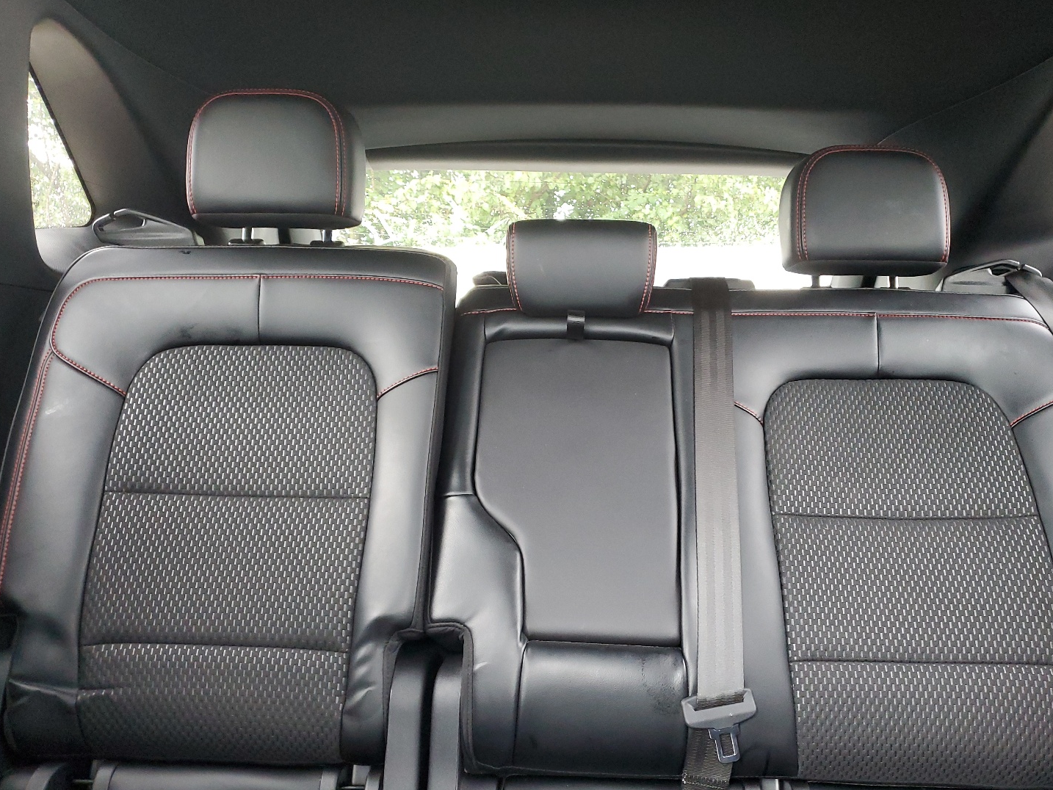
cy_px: 411
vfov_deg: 48.2
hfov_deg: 61.5
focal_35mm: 29
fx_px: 882
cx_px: 578
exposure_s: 1/60.2
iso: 265
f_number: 1.5
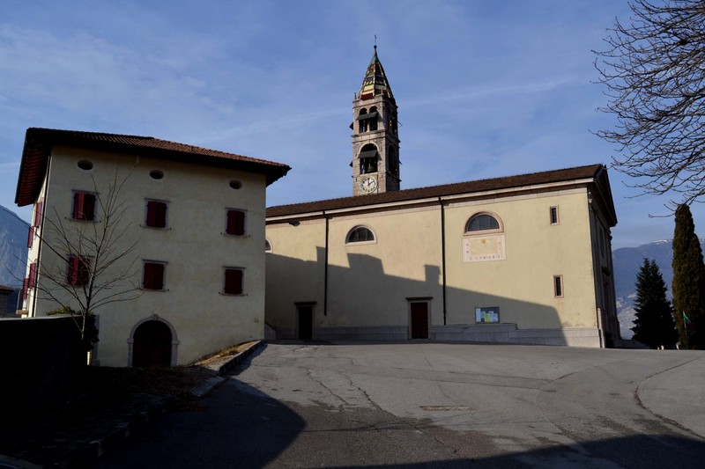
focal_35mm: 28
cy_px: 234
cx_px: 352
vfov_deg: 45.7
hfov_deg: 64.6
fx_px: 558
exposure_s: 1/500
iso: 200
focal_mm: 19
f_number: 11
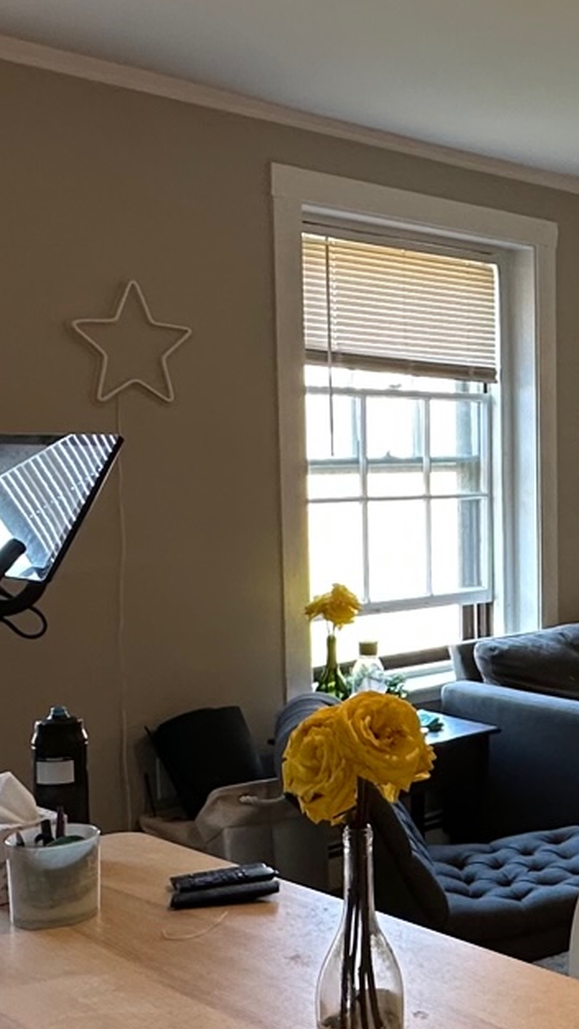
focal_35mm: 49
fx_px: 1338
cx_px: 758
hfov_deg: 21.9
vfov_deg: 42.0
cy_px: 573
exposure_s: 1/60
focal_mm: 2.22
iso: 160
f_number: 2.2
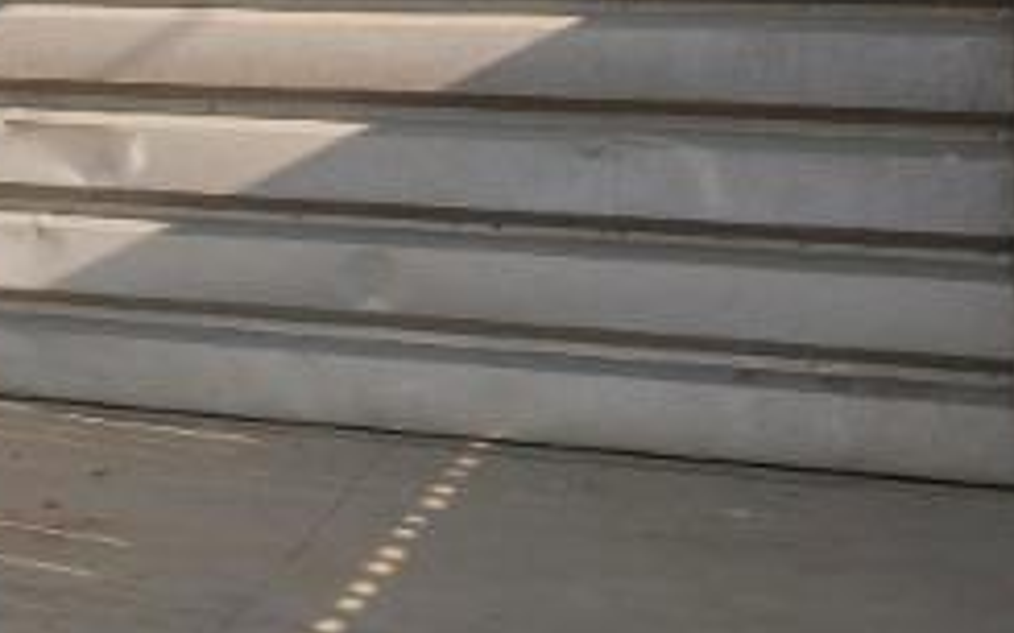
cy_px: -4
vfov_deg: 12.9
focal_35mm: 100
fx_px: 2763
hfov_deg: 14.9
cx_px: -1262
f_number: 10
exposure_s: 1/200
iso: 100
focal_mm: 16
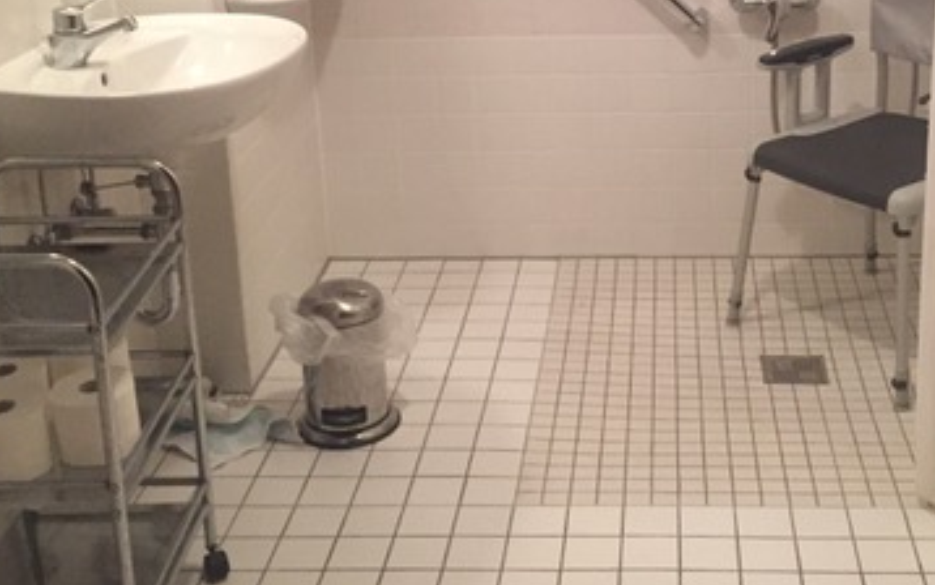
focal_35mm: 55
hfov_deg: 36.6
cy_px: 107
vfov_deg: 23.2
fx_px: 1402
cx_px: 593
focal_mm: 4.15
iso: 250
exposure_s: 1/25
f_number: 2.2
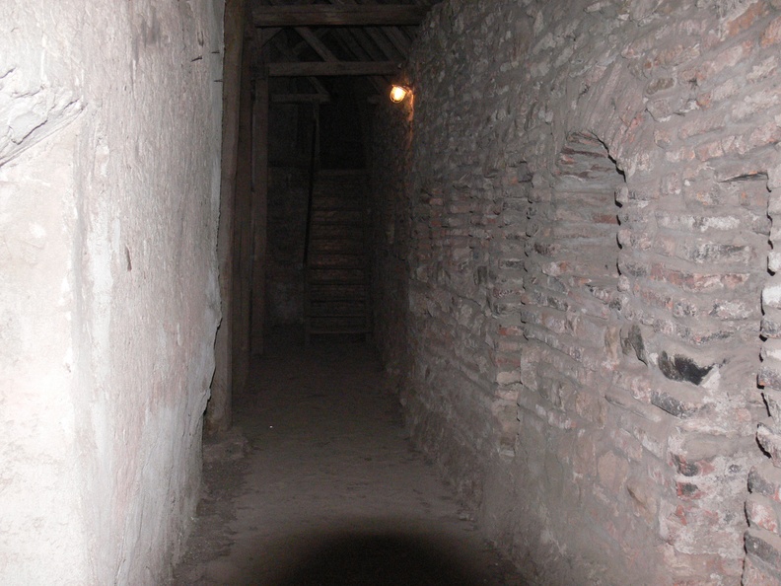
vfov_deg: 40.7
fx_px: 790
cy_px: 293
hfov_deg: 52.6
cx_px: 390
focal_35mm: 35
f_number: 2.8
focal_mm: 7.4
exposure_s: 1/30
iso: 320
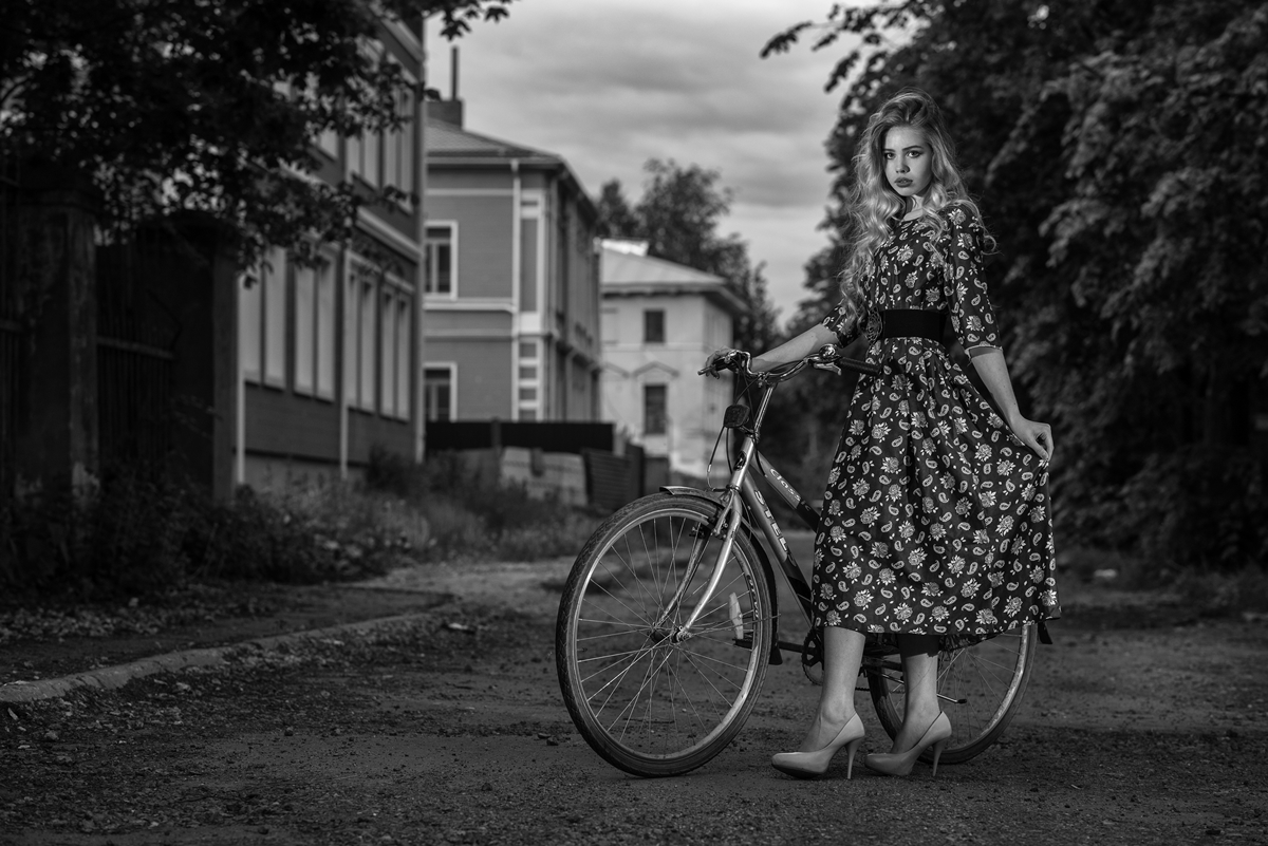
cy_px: 423
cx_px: 634
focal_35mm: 85
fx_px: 2995
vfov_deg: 16.1
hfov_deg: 23.9
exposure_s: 1/250
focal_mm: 85
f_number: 4
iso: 100
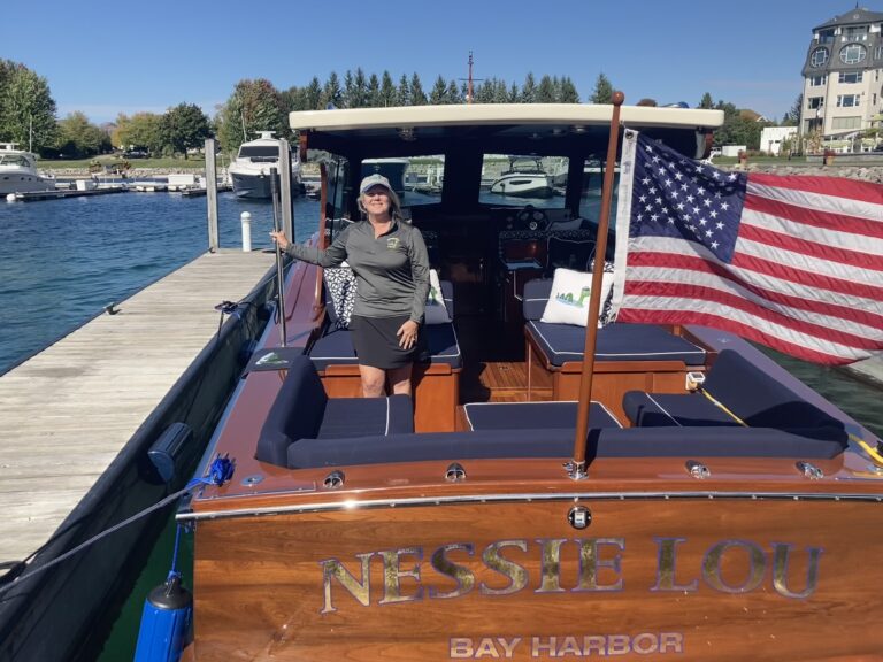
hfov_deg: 63.4
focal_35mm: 28
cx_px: 442
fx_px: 714
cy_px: 331
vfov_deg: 49.7
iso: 20
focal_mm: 3.99
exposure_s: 1/1869
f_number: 1.8
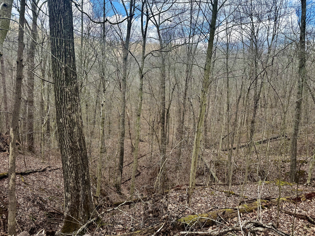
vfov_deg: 56.8
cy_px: 118
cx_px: 158
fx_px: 218
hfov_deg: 71.6
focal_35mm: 24
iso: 80
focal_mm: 6.76
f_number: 1.78
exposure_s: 1/782
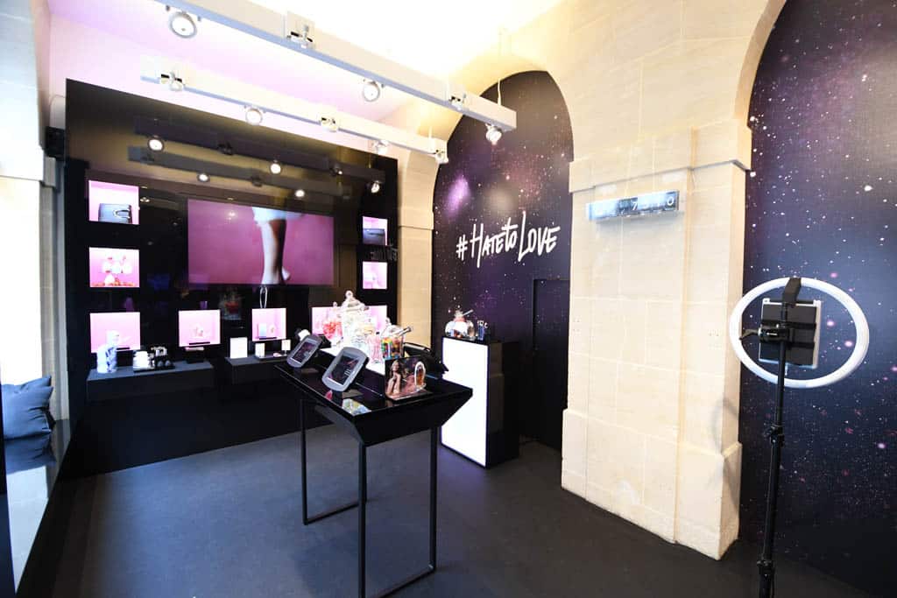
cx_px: 448
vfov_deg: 77.3
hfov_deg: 100.4
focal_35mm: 15
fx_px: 374
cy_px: 299
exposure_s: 1/50
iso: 800
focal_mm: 10
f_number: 3.5
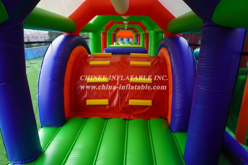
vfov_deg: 53.1
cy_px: 82
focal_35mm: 24
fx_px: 165
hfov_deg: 73.7
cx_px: 124
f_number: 4.5
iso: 100
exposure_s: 1/80
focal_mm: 16
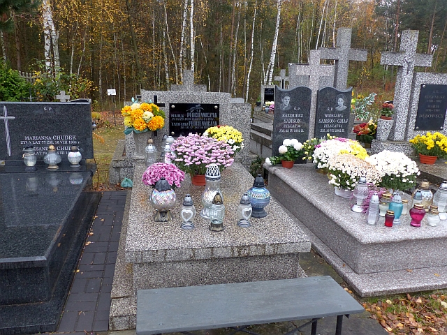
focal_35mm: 28
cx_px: 224
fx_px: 362
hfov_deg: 63.4
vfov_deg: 49.7
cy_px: 168
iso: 200
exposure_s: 1/60
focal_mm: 5.1
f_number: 2.8
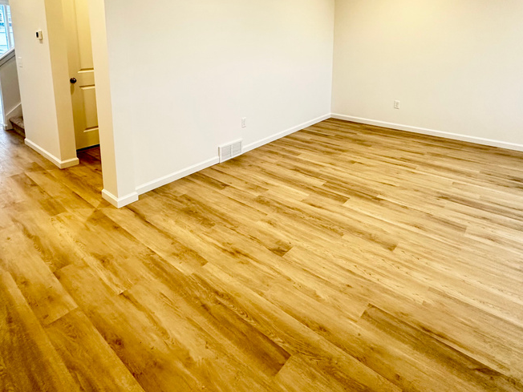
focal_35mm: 22
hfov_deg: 76.3
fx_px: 332
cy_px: 91
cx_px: 246
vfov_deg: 57.5
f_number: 2.2
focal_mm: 2.22
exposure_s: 1/60
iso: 250
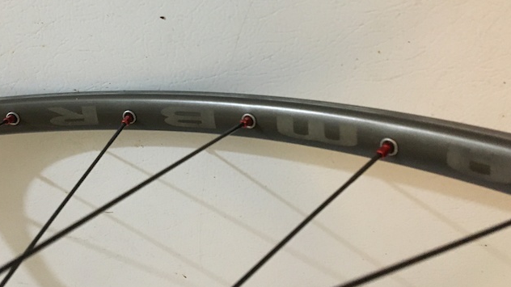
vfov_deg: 29.3
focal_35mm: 40
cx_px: 209
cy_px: 81
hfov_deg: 50.2
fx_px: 542
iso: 200
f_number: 2.2
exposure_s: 1/17
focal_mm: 4.15
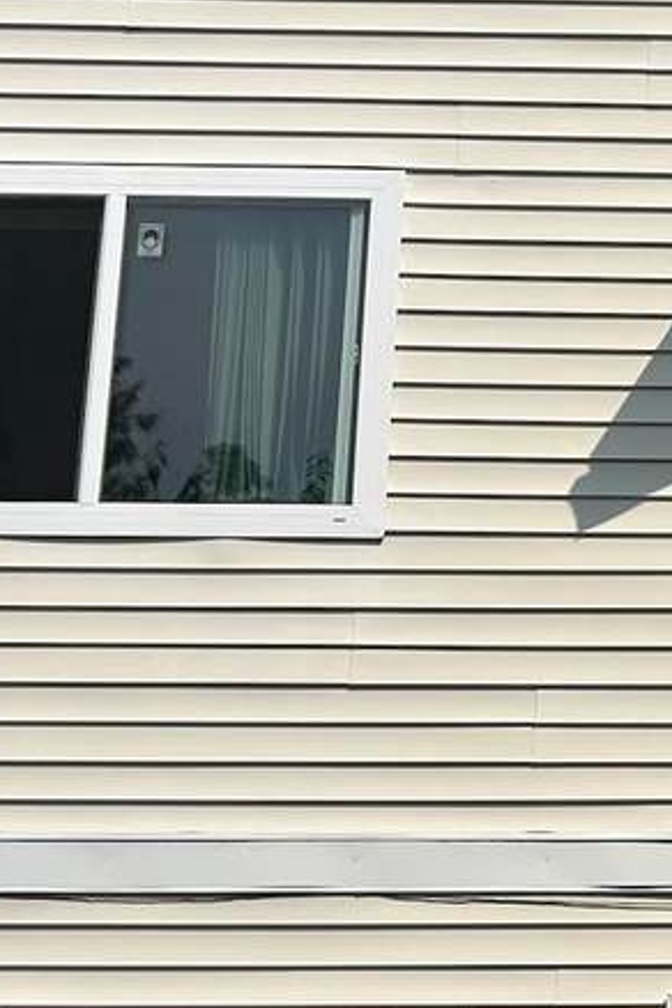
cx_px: 932
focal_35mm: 79
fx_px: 2212
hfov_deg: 16.1
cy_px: 564
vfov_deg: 25.7
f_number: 1.5
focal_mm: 5.7
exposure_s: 1/8696
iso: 50
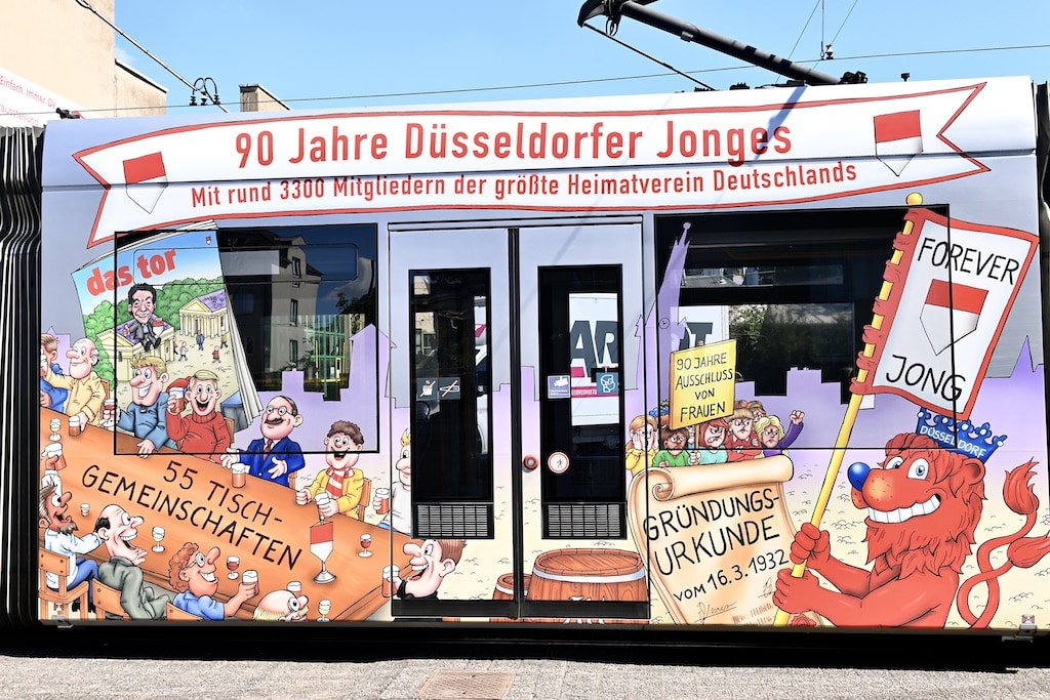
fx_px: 1021
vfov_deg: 37.9
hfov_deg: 54.4
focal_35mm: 35
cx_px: 525
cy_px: 350
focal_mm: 35
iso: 100
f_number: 6.3
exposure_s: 1/100
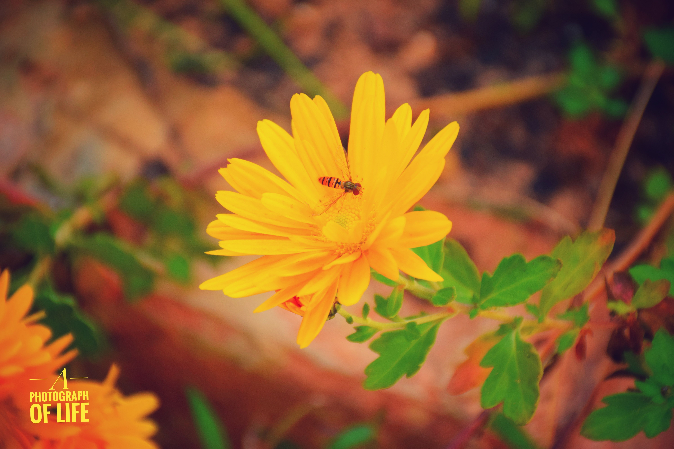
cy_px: 224
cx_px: 337
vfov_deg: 6.5
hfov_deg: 9.8
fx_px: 3931
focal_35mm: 210
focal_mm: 140
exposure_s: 1/400
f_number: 5.6
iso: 800
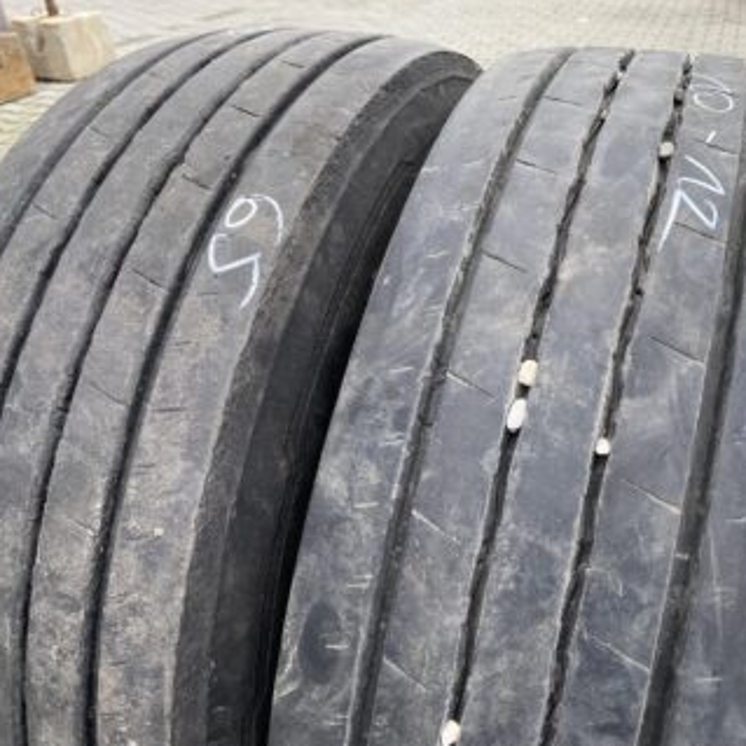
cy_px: 373
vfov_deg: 52.5
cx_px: 477
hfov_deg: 51.8
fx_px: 756
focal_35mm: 31
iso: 40
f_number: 1.8
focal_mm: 4.25
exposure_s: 1/122
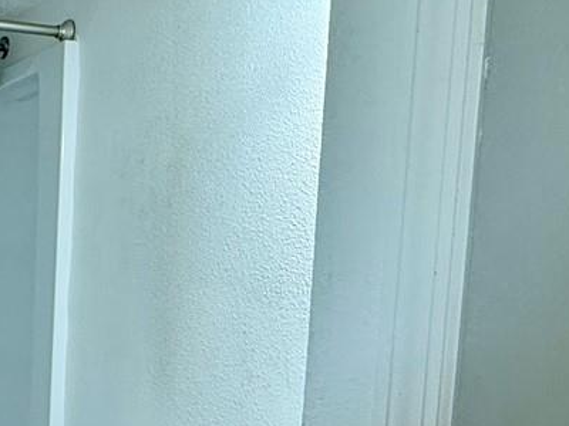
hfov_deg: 29.9
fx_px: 920
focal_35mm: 56
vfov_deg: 25.1
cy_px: 408
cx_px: -95
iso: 250
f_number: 2.2
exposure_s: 1/101
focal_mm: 2.22
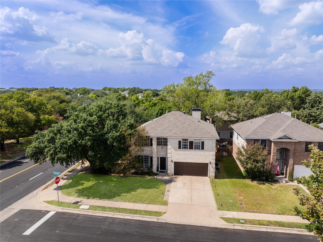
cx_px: 162
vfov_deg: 56.8
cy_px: 121
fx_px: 224
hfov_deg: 71.6
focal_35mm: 24
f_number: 4
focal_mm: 12.29
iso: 100
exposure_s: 1/2500
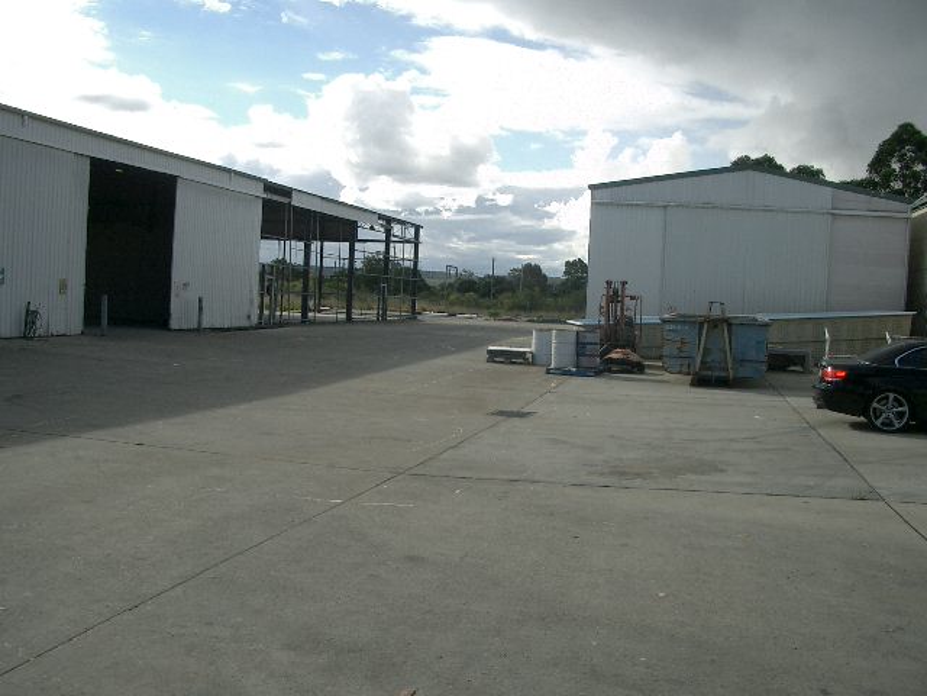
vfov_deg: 40.7
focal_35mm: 35
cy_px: 348
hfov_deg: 52.6
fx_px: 937
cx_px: 464
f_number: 4.3
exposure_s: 1/400
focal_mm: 5.8
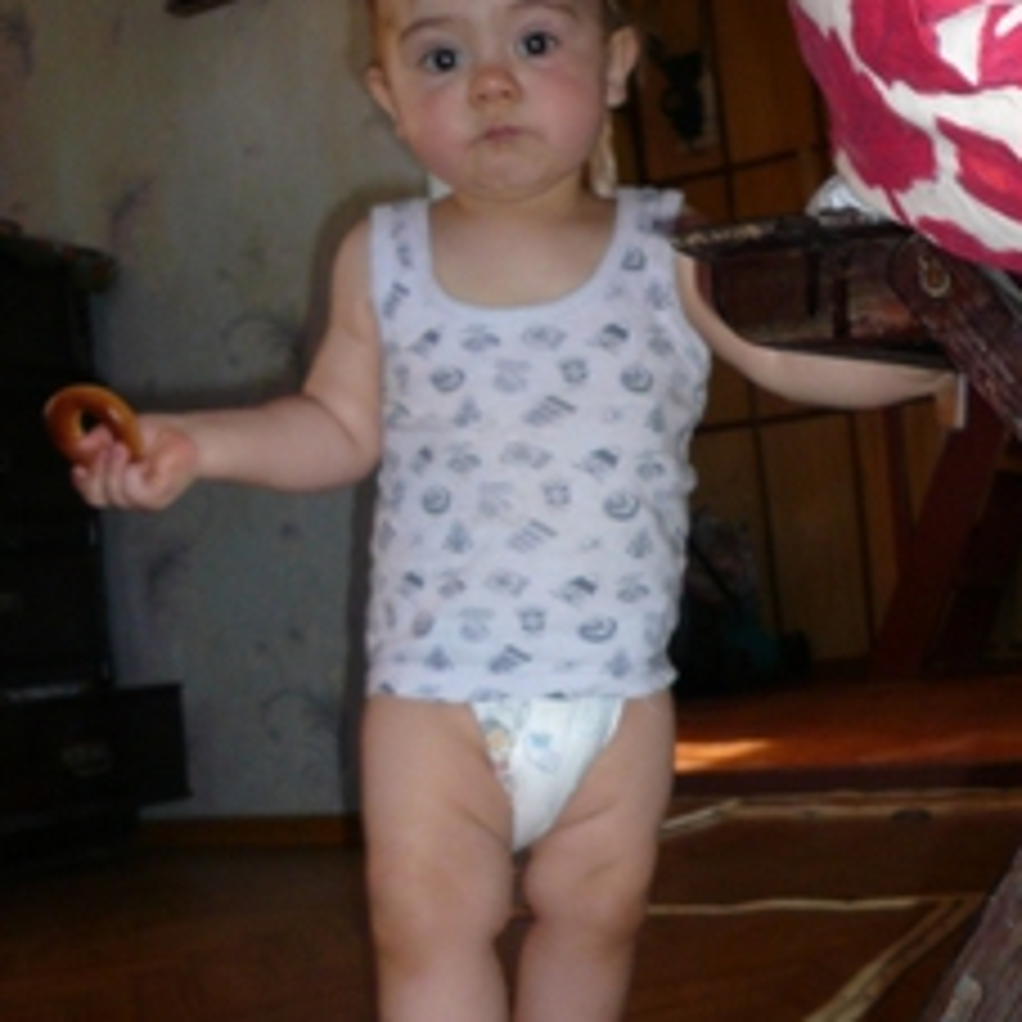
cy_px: 662
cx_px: 590
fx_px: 1637
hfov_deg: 34.6
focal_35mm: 49
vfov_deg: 34.4
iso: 100
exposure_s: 1/30
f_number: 2.8
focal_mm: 4.6
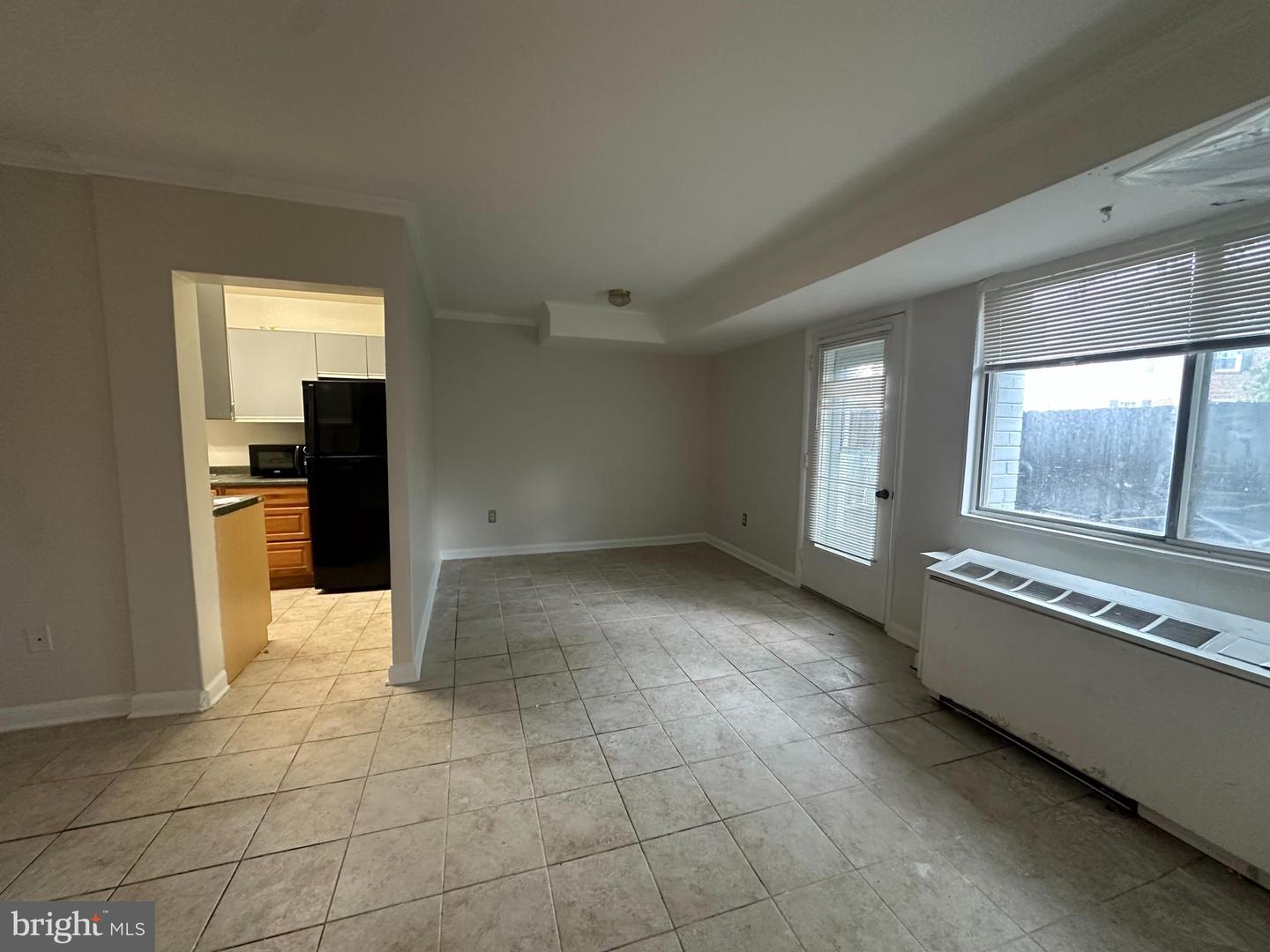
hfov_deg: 102.1
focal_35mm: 14
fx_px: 514
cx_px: 635
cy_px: 476
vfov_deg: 85.7
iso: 400
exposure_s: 1/60
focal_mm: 2.22
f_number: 2.2
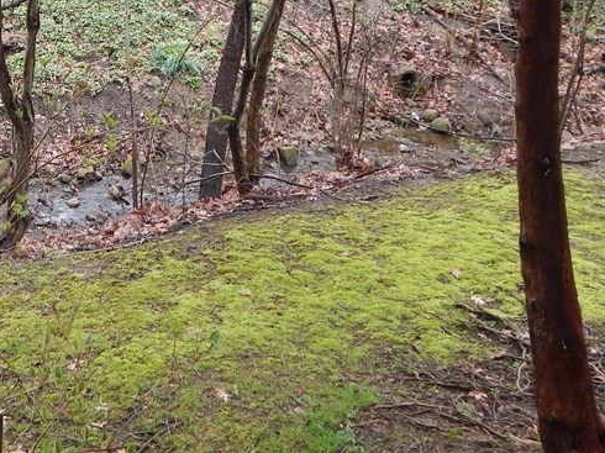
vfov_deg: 29.1
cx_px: 53
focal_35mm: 46
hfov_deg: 38.3
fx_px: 804
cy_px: -17
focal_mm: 4
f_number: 3
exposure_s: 1/100
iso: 125
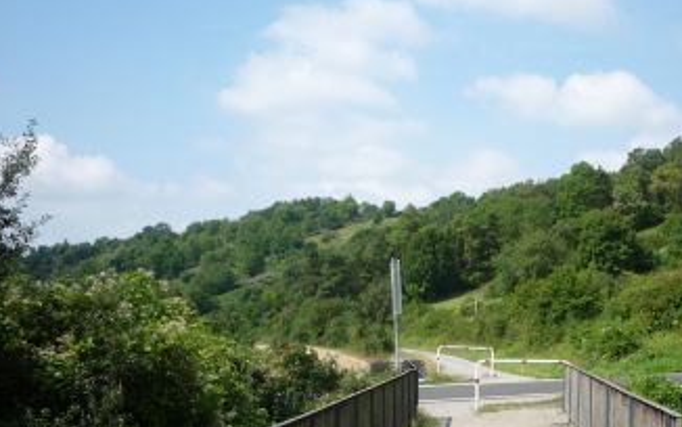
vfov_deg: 25.2
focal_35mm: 50
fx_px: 930
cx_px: 485
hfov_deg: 39.5
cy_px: 368
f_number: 5
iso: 100
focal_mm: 5.2
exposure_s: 1/400
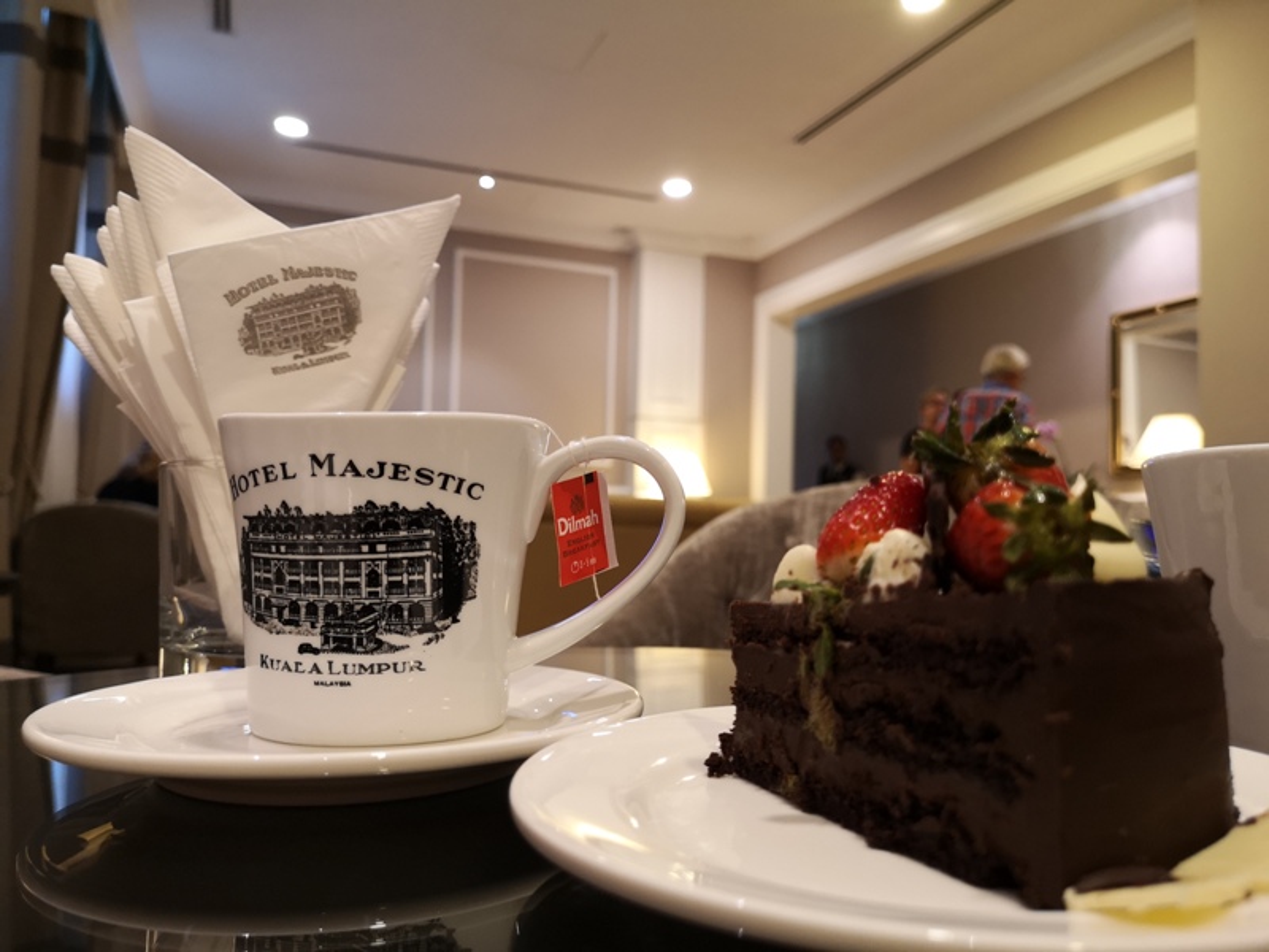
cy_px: 476
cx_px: 634
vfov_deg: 51.4
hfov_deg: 65.3
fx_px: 990
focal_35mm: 27
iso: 200
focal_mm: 3.95
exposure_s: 1/33.3
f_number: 1.8
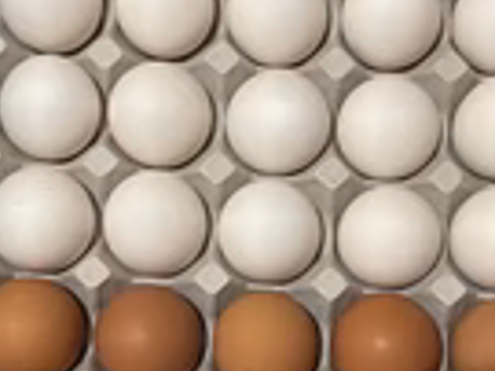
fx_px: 1100
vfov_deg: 19.0
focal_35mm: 77
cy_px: 250
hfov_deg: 25.3
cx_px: 220
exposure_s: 1/50
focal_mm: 5.96
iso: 500
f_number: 1.6
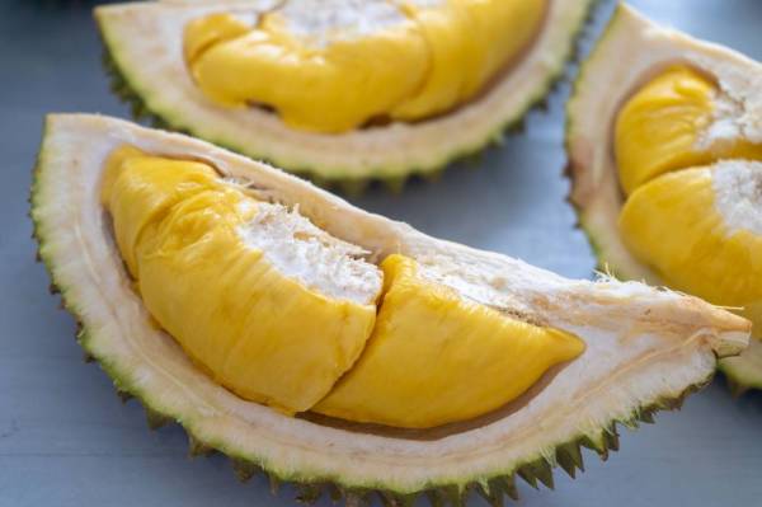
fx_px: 1142
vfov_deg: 25.0
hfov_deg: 36.9
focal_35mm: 54
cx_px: 381
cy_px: 254
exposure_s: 1/60
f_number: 5
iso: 320
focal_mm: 54
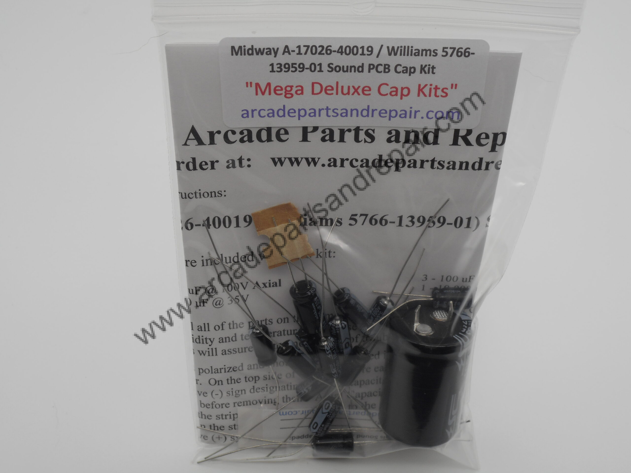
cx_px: 316
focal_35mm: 51
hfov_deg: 37.5
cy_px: 236
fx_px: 930
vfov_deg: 28.6
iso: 80
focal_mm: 9.1
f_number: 4.9
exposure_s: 1/100
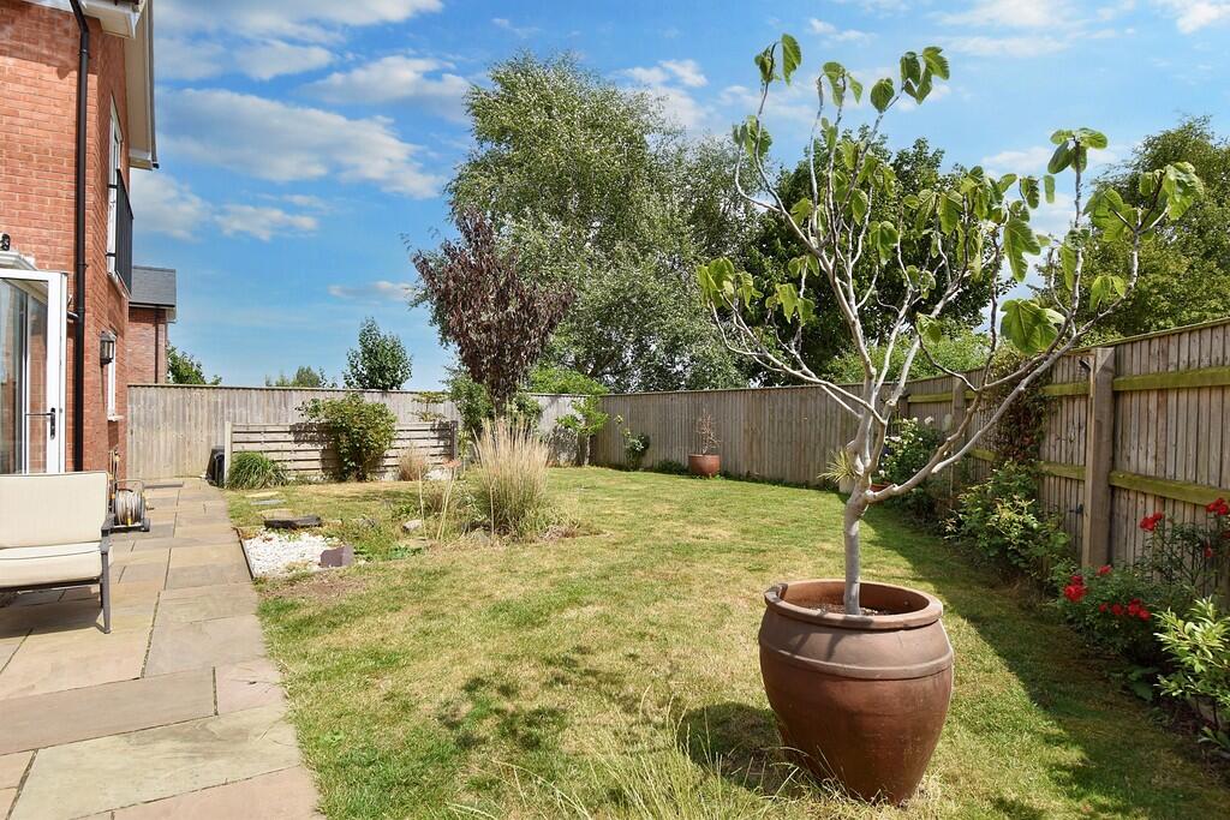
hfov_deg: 85.4
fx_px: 666
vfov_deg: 63.2
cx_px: 615
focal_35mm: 20
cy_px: 410
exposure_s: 1/250
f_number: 8
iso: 100
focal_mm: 13
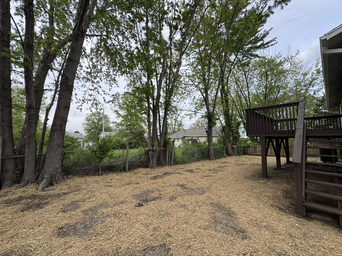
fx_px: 138
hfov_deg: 102.1
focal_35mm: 14
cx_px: 171
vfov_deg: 85.7
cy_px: 128
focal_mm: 2.22
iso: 40
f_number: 2.2
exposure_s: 1/325
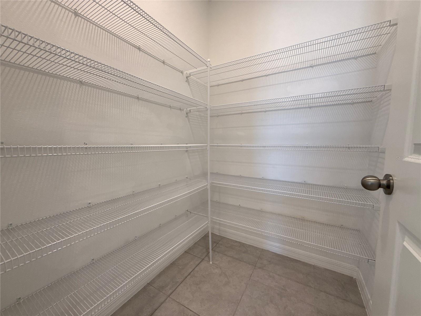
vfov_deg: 85.7
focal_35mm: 14
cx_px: 210
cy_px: 158
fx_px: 170
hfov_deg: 102.1
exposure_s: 1/120
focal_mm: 2.22
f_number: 2.2
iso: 160
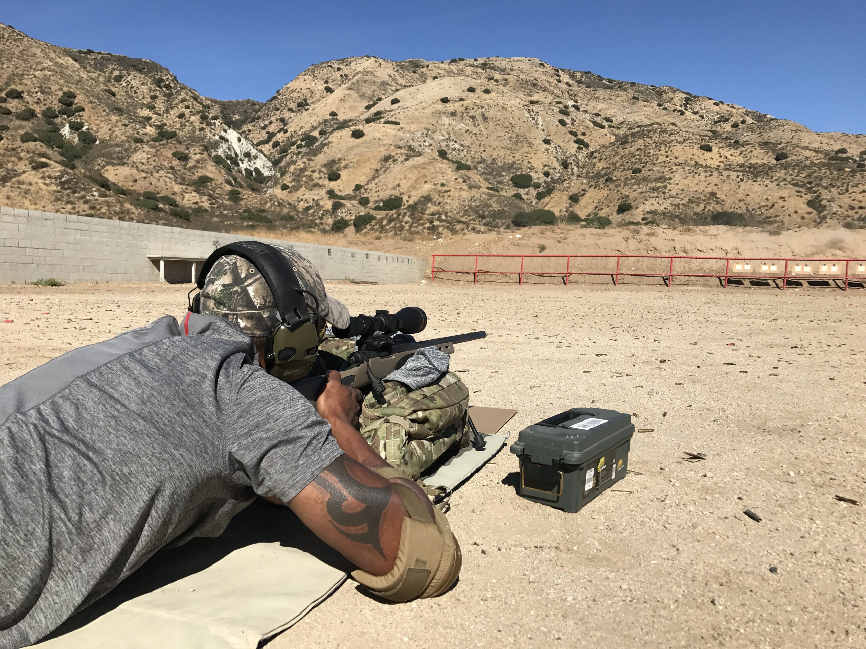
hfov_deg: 63.4
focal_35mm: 28
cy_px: 324
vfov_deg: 49.7
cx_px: 433
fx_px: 700
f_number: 1.8
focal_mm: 3.99
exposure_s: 1/3546
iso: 20
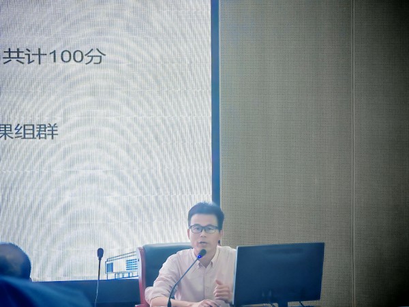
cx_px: 204
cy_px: 154
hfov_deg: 15.2
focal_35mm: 130
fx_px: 1536
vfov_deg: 11.4
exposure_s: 1/100
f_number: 3
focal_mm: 14.92
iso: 125
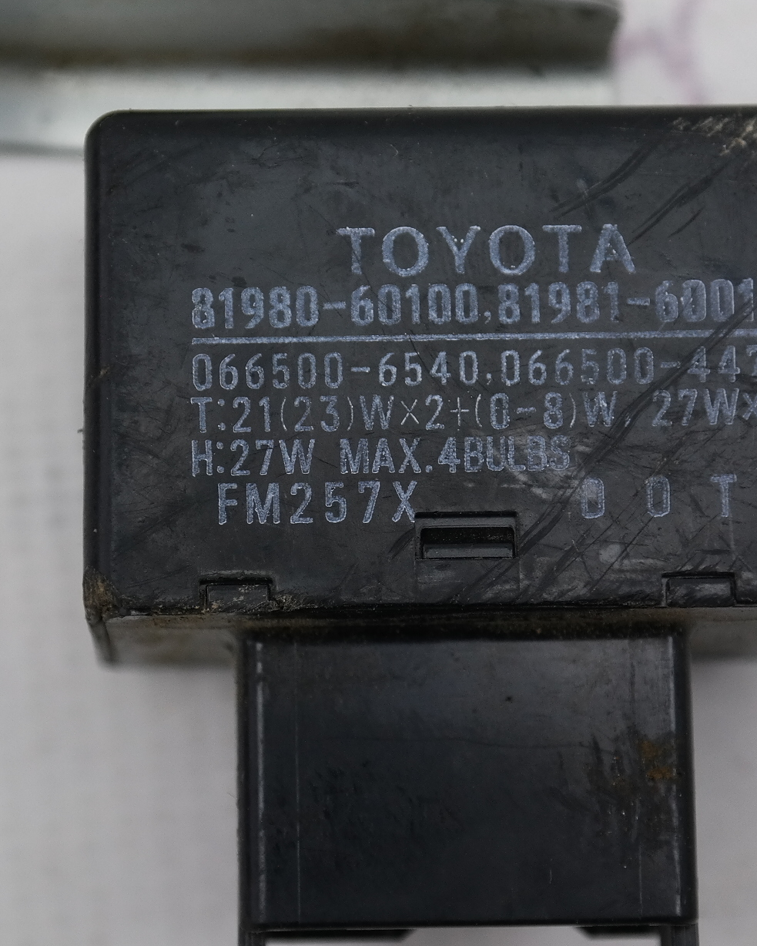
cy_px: 399
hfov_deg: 8.1
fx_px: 5347
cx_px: 357
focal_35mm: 191
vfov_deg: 10.1
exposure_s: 1/80
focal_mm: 55
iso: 400
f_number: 5.6
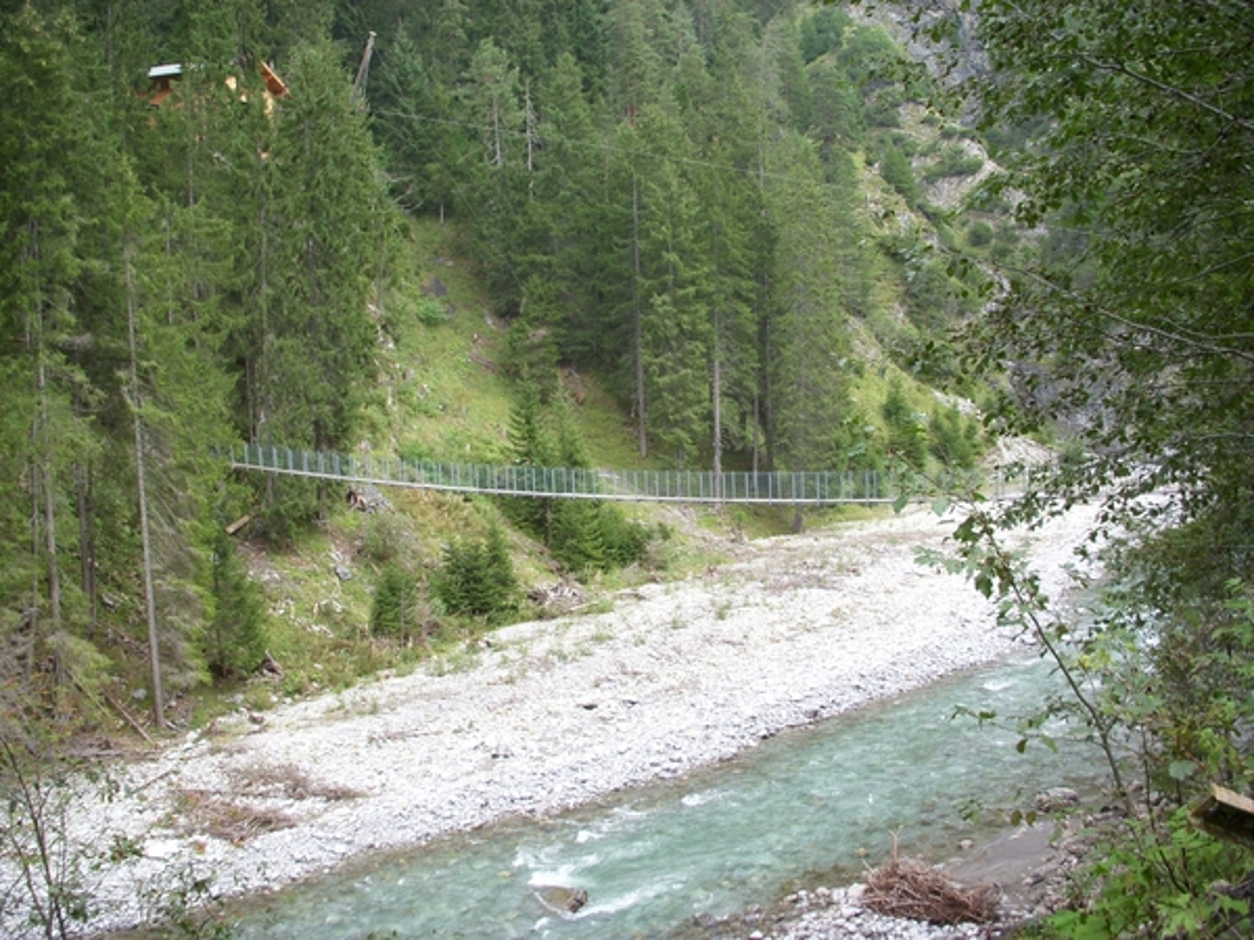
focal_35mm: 38
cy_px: 470
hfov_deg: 49.0
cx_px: 627
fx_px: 1377
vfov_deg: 37.7
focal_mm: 6.3
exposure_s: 1/80
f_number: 3.3
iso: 100
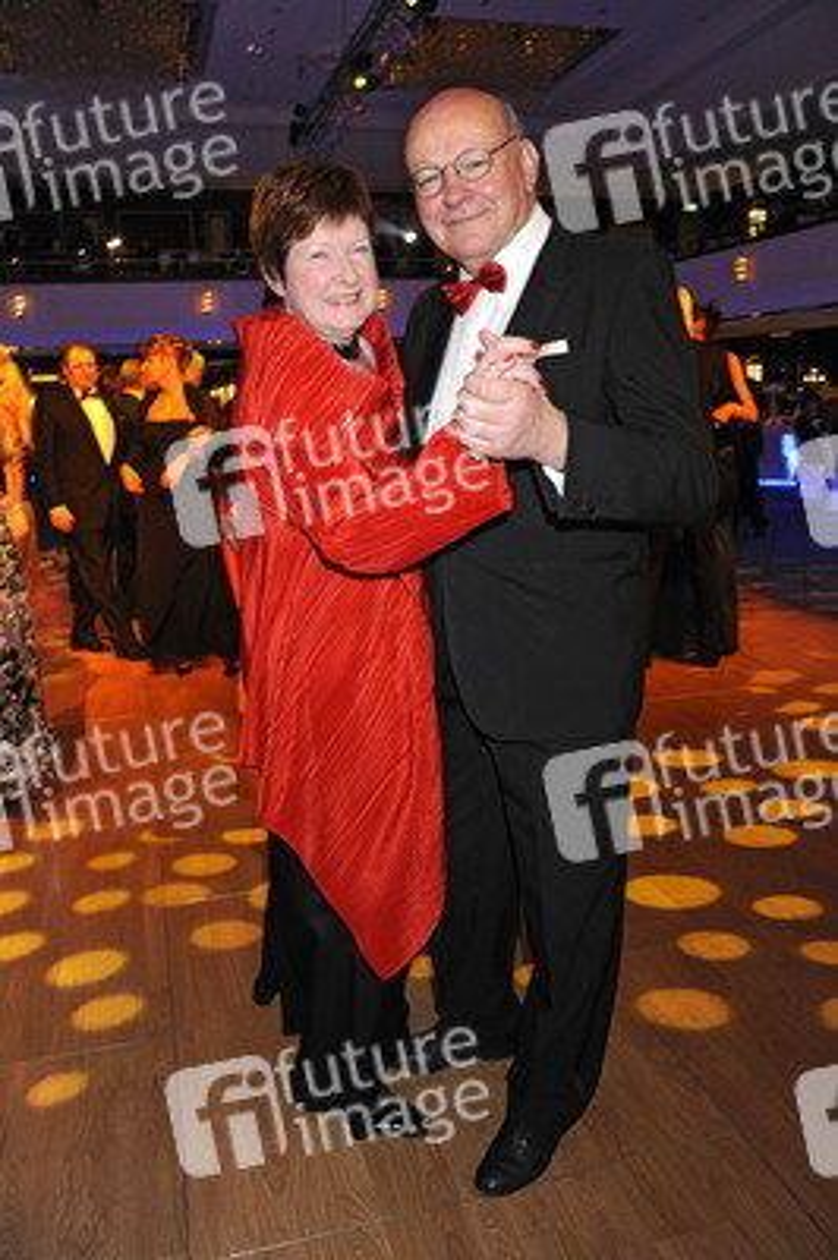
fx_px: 979
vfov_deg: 65.5
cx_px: 419
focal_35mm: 28
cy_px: 630
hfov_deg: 46.3
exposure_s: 1/30
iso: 1600
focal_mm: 28
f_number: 5
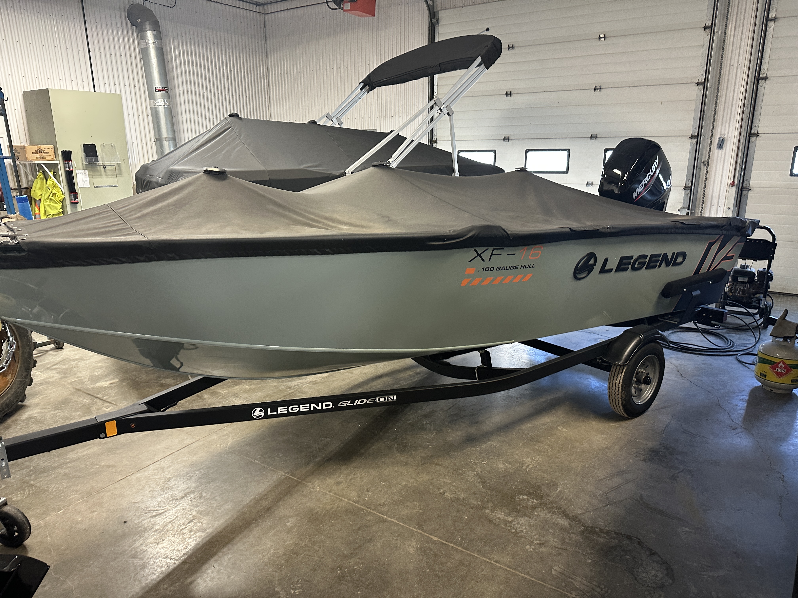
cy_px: 299
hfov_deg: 71.6
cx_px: 399
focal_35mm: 24
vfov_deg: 56.8
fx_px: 553
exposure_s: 1/60
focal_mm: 6.86
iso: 250
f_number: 1.78
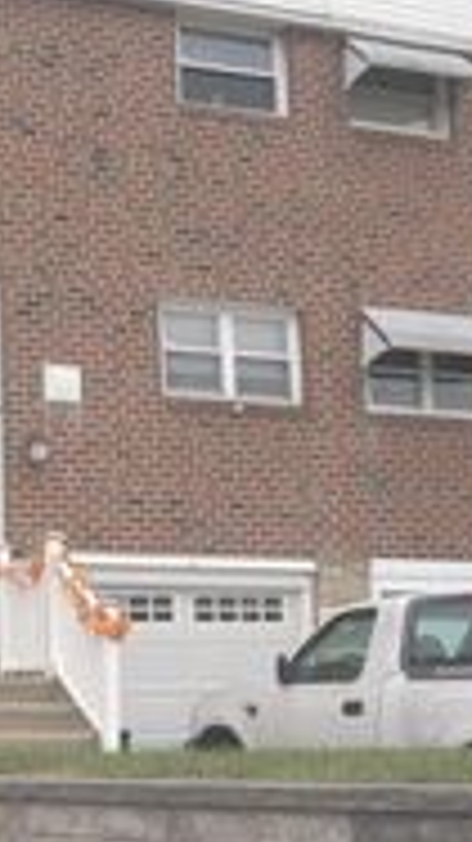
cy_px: 590
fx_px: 1493
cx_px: -139
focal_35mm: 67
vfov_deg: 31.1
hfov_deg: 16.9
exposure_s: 1/160
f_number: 7.1
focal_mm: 16
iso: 100
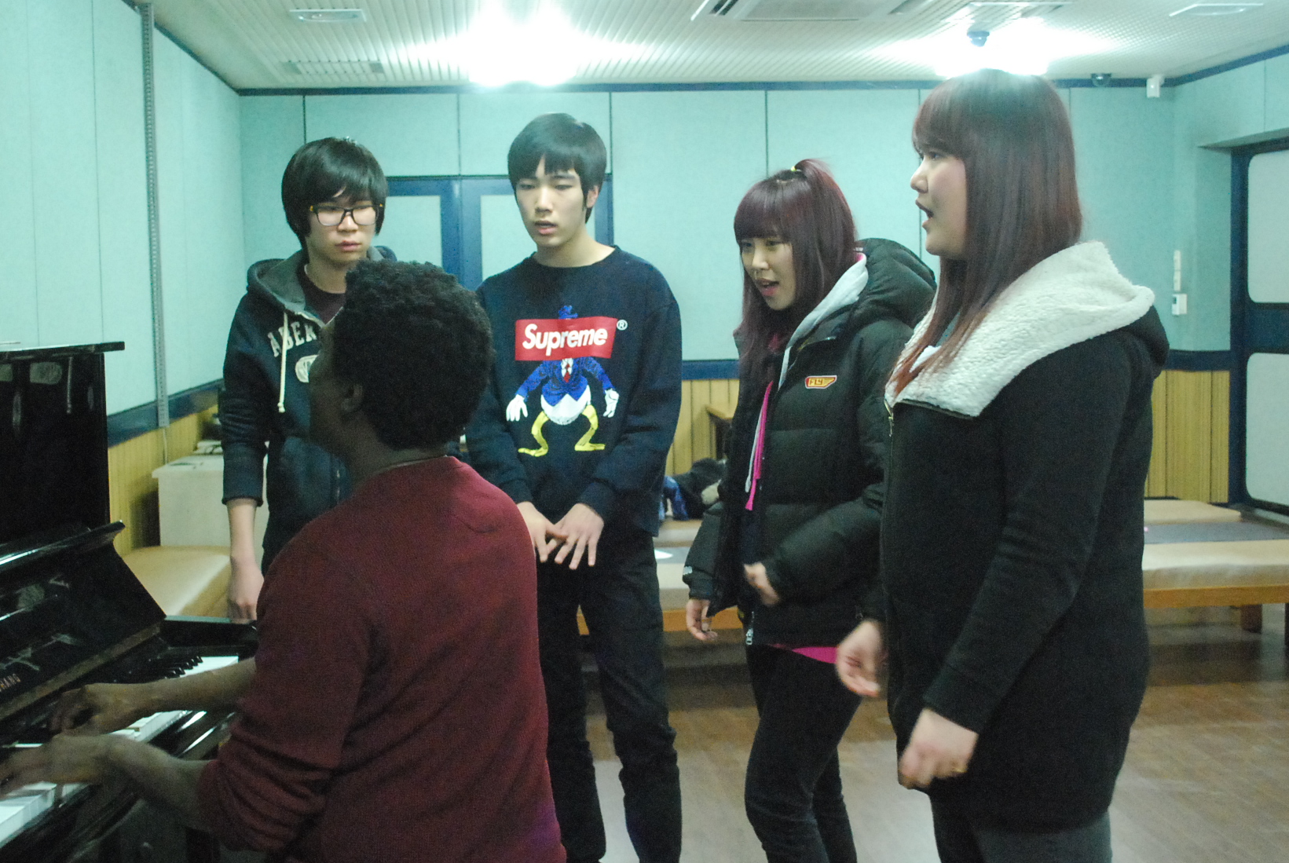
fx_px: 1649
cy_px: 422
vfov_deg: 29.3
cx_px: 566
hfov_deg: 42.6
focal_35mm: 46
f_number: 4.5
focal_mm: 26
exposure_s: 1/30
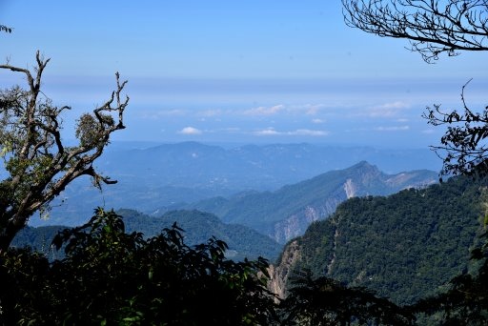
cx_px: 244
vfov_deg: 19.5
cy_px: 163
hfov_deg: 28.8
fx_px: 949
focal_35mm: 70
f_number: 9
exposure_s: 1/250
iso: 100
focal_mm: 70
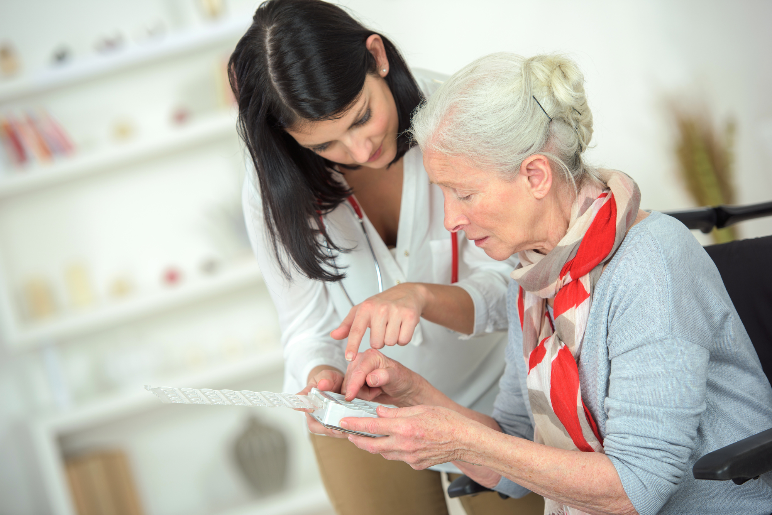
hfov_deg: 15.2
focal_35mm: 135
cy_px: 258
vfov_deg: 10.2
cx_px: 386
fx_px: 2896
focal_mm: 135
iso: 64
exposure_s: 1/125
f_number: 3.2
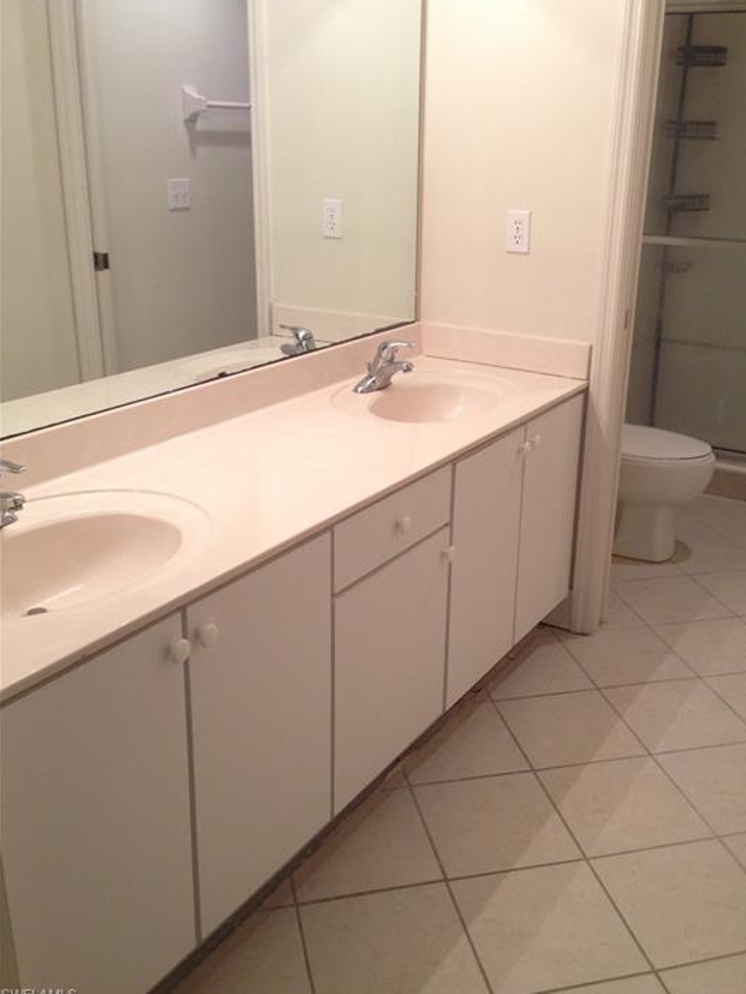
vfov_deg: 51.3
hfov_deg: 39.6
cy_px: 463
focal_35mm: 36
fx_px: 1034
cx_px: 405
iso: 100
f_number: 2.4
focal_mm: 4.12
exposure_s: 1/20
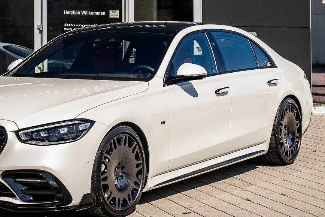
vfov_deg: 18.5
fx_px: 659
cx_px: 107
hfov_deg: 27.5
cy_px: 48
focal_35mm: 73
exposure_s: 1/800
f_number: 7.1
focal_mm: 33
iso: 500
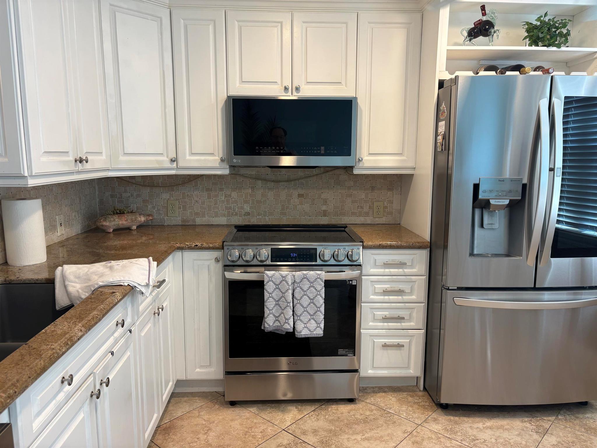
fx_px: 448
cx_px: 298
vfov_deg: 53.1
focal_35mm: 26
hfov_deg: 67.3
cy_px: 224
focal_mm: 5.96
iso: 80
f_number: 1.6
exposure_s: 1/60
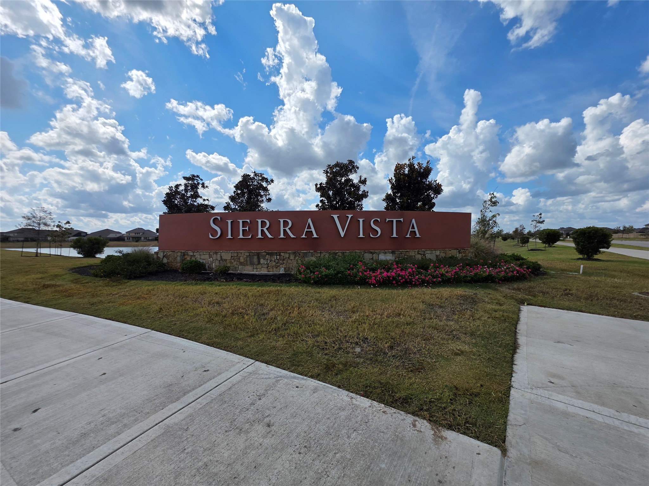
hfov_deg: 106.2
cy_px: 243
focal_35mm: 13
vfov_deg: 89.9
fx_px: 244
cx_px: 324
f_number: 1.9
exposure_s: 1/3953
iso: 40
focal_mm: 2.2
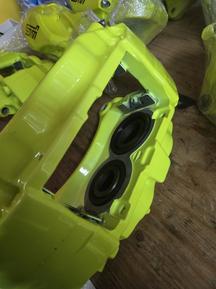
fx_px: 191
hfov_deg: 58.9
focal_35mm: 23
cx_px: 108
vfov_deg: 73.9
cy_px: 144
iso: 500
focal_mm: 5.4
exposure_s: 1/120
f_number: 1.8
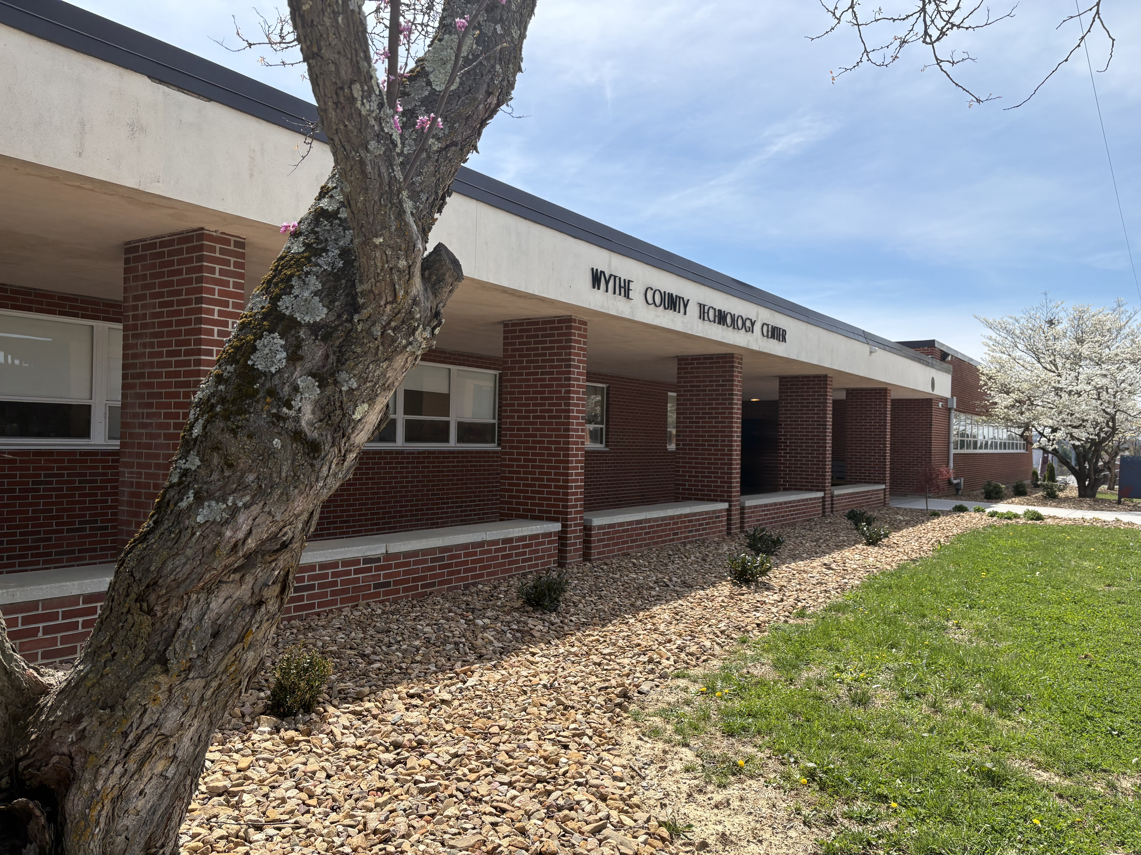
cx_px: 570
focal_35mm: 26
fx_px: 857
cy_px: 428
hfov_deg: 67.3
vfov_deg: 53.1
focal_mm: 5.96
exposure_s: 1/2865
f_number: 1.6
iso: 50
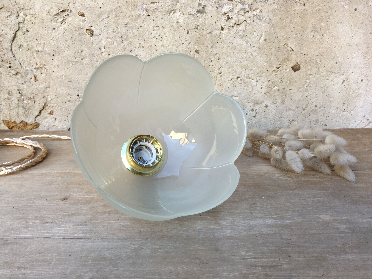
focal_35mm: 29
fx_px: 312
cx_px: 186
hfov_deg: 61.7
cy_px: 140
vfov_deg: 48.2
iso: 32
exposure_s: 1/100
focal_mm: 4.15
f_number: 2.2
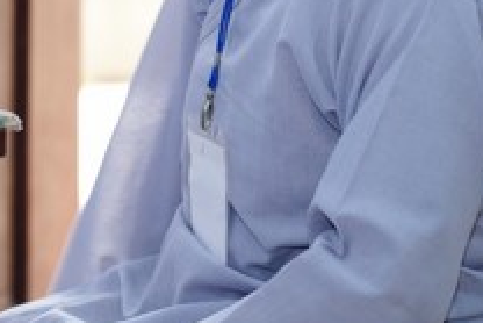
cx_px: -255
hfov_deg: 7.0
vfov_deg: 4.7
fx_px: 3893
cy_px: -106
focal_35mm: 290
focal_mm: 93
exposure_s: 1/100
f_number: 3.5
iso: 1250
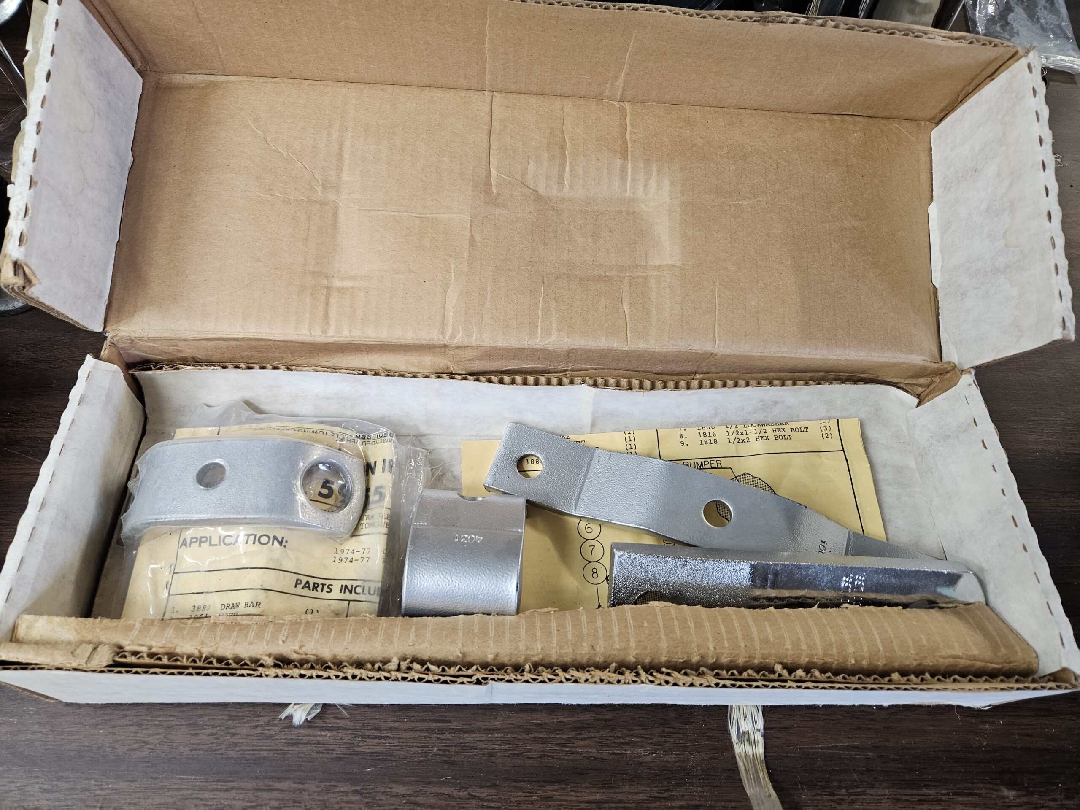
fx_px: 718
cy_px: 405
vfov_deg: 58.9
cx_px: 540
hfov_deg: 73.9
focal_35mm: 23
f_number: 1.8
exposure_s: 1/120
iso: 160
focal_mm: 5.4
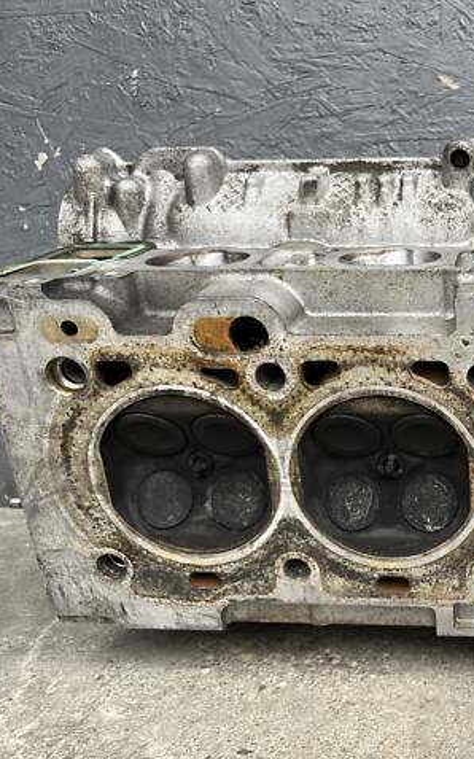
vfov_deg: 52.8
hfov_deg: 31.3
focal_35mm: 37
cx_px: 496
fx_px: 765
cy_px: 380
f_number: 1.6
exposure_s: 1/121
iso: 80
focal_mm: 5.1
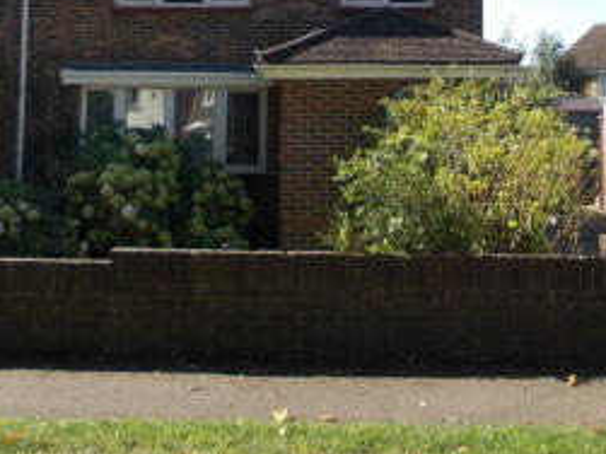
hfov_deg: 29.8
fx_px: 1137
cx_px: 276
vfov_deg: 21.8
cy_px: 6
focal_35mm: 65
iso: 80
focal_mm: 4
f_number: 5.4
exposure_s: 1/125
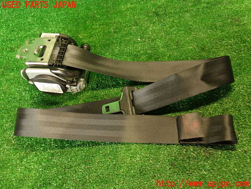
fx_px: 218
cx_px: 126
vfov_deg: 46.8
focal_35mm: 30
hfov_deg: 60.0
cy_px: 94
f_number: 2.3
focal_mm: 5.4
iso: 400
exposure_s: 1/30
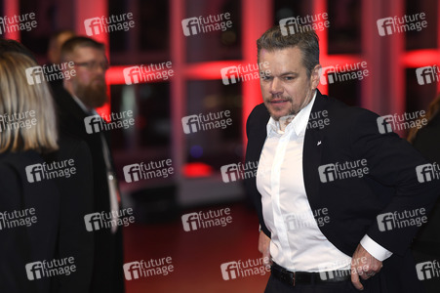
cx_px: 220
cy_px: 146
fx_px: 2076
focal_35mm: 170
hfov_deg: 12.1
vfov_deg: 8.1
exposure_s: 1/640
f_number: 3.5
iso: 800
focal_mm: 170
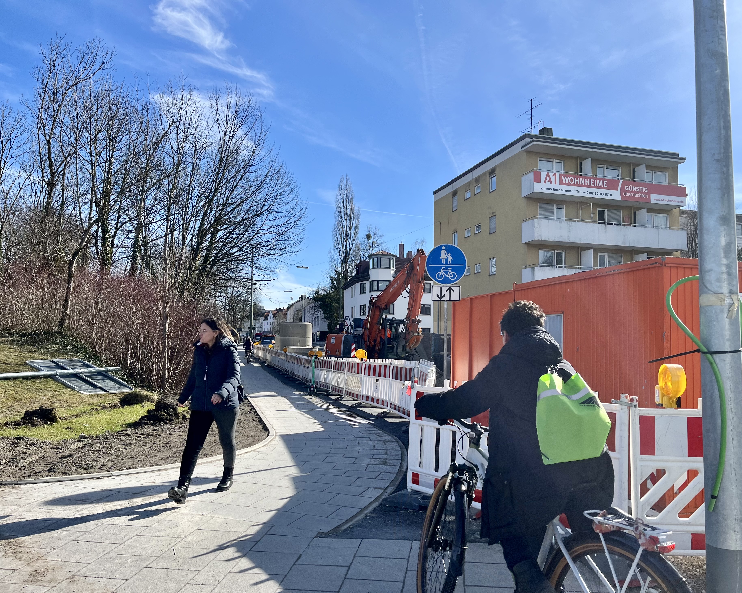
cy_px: 300
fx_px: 615
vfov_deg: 51.5
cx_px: 403
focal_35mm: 28
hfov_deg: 62.1
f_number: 1.6
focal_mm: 5.1
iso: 50
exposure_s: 1/2825
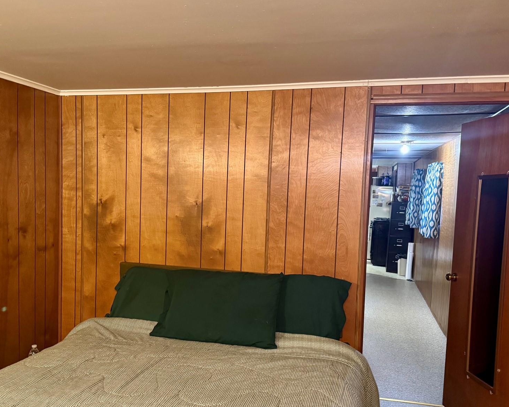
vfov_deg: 44.4
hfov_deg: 53.8
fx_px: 497
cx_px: 200
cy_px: 229
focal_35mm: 33
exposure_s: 1/40
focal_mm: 6.76
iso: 800
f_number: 1.78
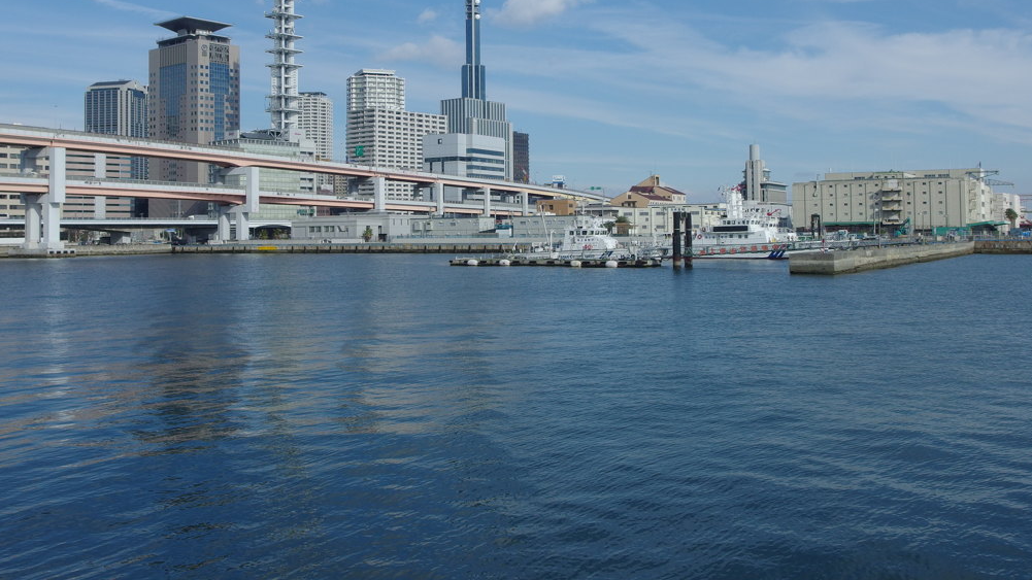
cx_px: 511
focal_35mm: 39
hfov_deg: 51.6
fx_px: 1067
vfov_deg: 30.2
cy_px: 193
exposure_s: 1/1000
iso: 100
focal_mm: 7.5
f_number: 4
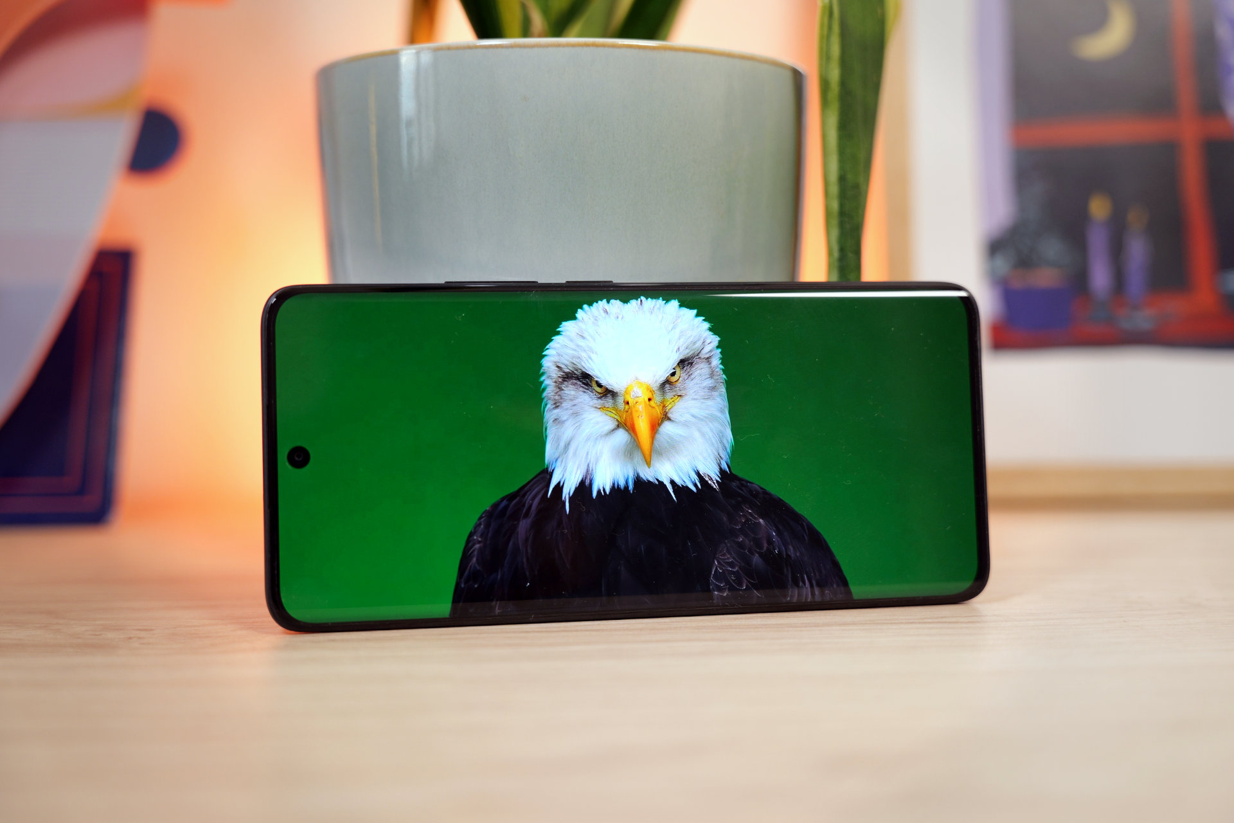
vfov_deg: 32.6
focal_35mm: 41
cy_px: 412
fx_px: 1405
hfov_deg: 47.4
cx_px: 617
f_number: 2.8
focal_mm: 41
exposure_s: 1/250
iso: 800
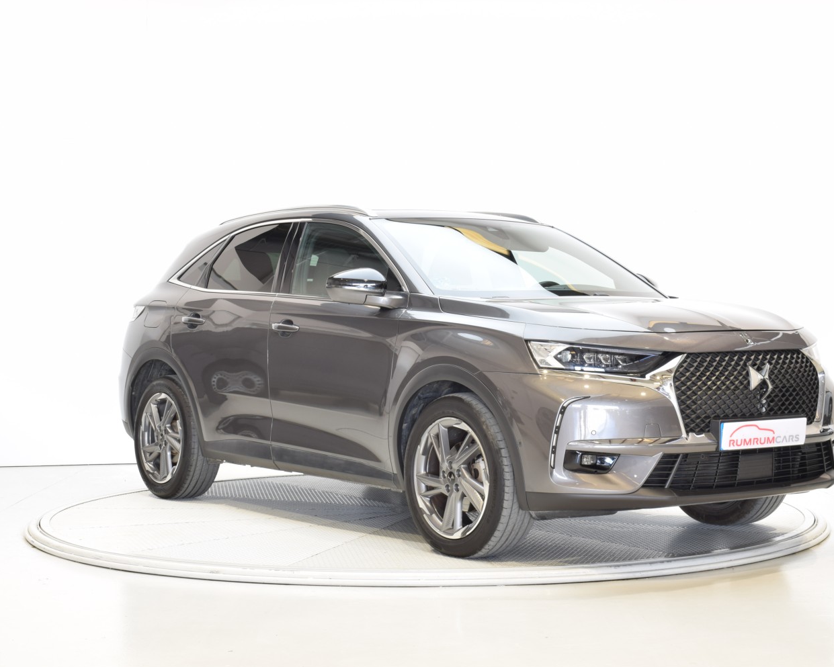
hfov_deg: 31.7
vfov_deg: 25.6
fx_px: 1470
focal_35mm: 60
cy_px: 335
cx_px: 417
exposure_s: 1/2
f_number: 11
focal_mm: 35
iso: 100
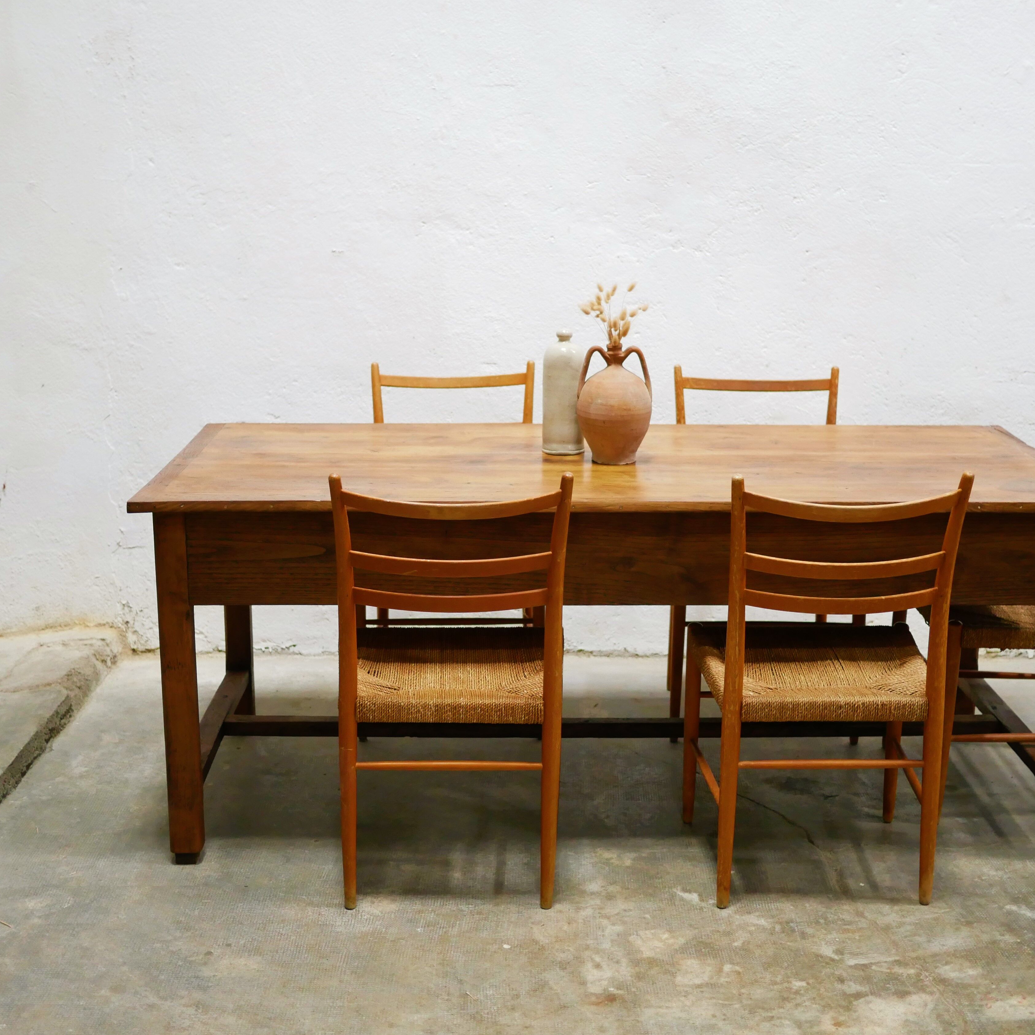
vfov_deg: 35.4
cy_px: 516
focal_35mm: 48
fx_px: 1624
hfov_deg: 35.4
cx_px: 527
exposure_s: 1/60
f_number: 1.7
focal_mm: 20
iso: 1000
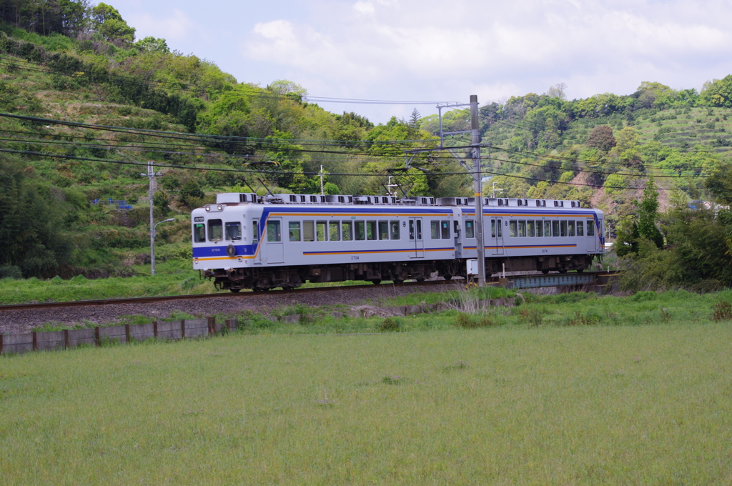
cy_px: 243
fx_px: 1665
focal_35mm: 82
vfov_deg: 16.6
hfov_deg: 24.8
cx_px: 366
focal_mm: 55
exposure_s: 1/125
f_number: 11
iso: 200
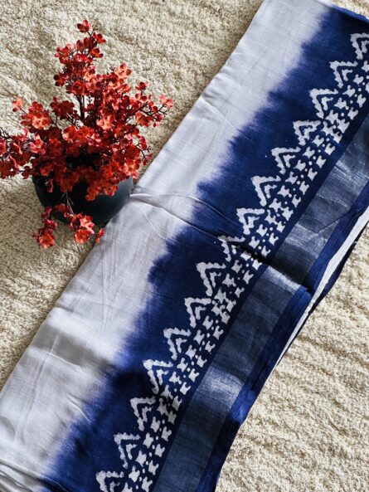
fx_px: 1094
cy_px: 246
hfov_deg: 19.1
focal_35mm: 77
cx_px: 184
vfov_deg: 25.3
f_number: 2.8
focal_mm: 9
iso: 320
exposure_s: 1/60
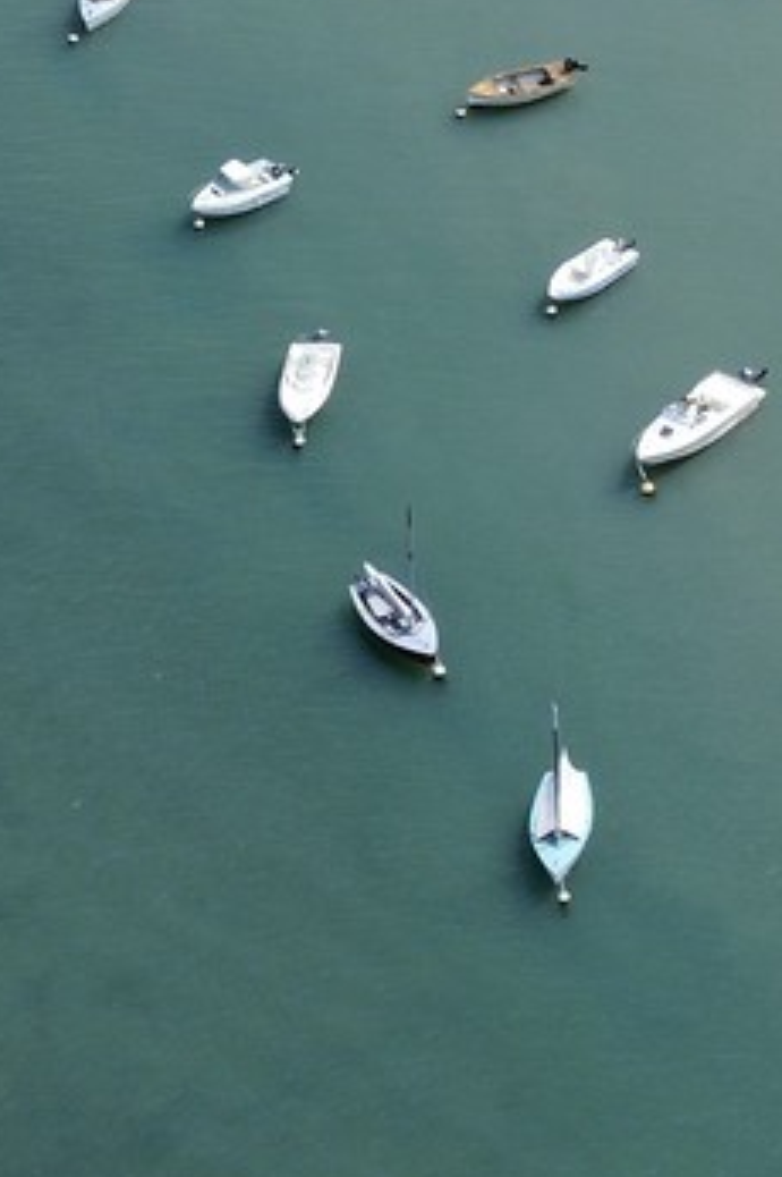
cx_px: 1132
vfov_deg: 11.2
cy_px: -1388
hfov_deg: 8.3
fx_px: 5289
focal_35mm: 162
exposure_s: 1/1000
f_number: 8
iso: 400
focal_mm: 35
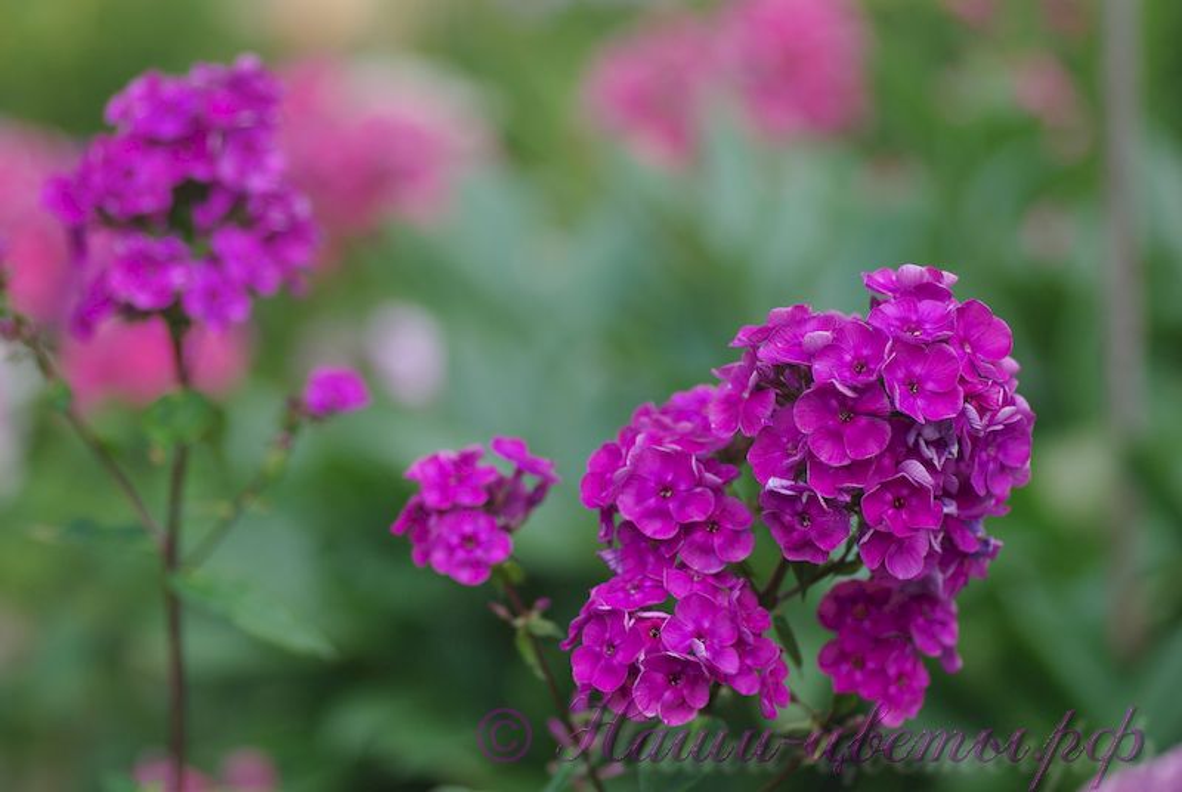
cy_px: 396
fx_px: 4932
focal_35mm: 150
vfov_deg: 9.2
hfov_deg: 13.7
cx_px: 591
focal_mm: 100
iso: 200
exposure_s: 1/125
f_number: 4
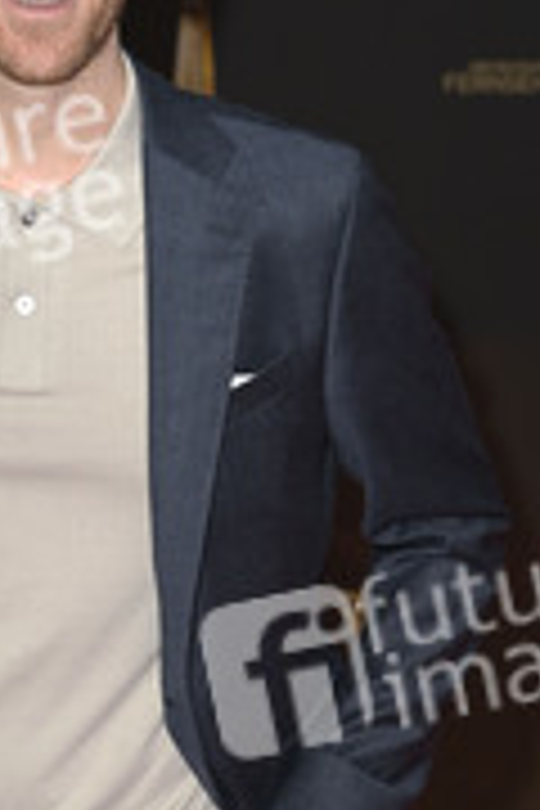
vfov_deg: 11.9
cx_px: 22
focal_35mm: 173
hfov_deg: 7.9
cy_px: 428
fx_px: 3892
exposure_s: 1/250
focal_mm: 78
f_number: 5
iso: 1000
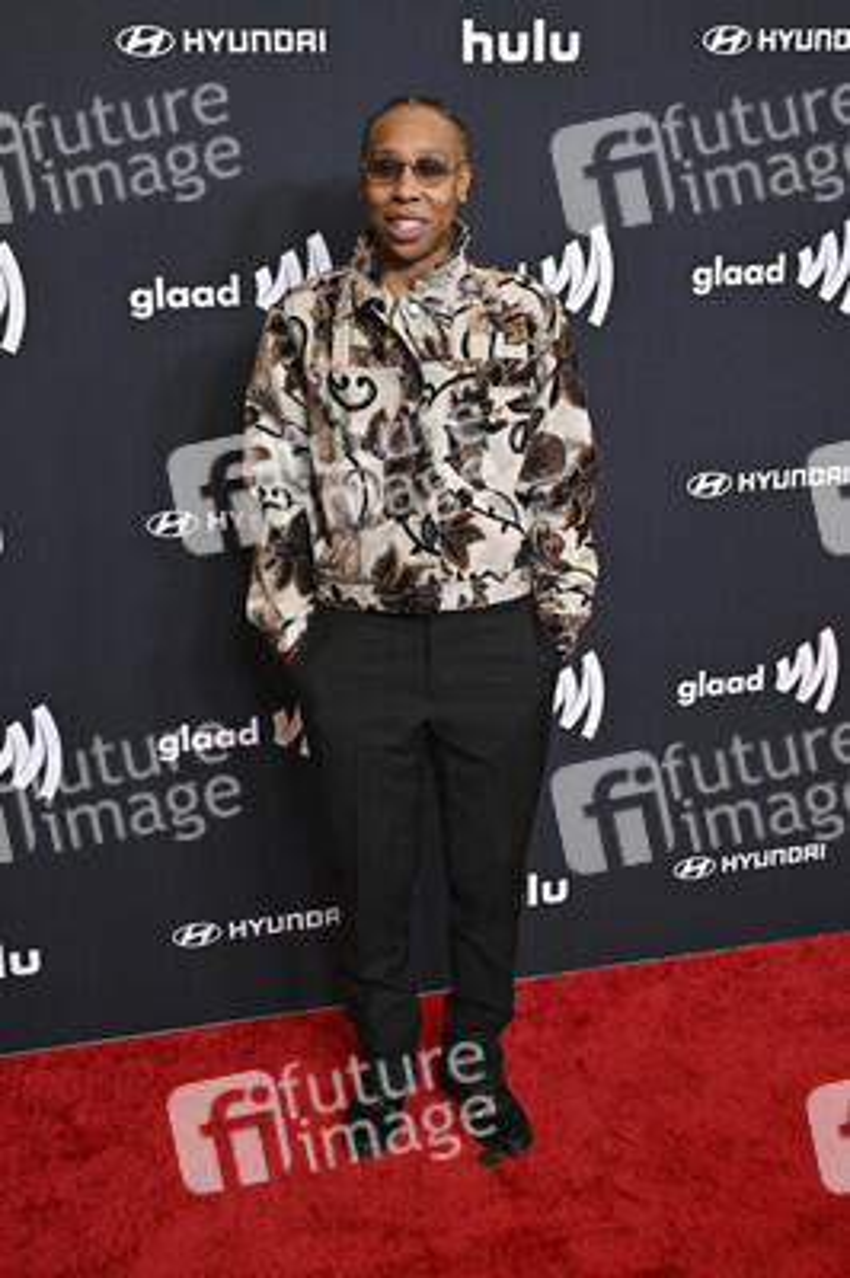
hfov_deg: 30.5
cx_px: 425
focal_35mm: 44
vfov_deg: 44.5
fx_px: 1561
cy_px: 639
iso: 4000
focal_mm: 44
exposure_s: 1/250
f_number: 5.6
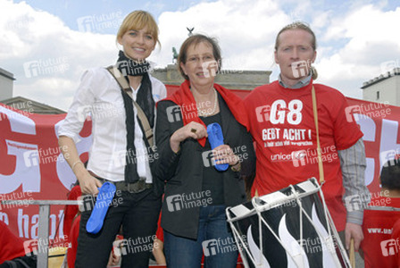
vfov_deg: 34.3
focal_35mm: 39
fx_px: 434
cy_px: 134
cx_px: 200
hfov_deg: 49.5
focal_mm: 26
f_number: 11
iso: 400
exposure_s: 1/200
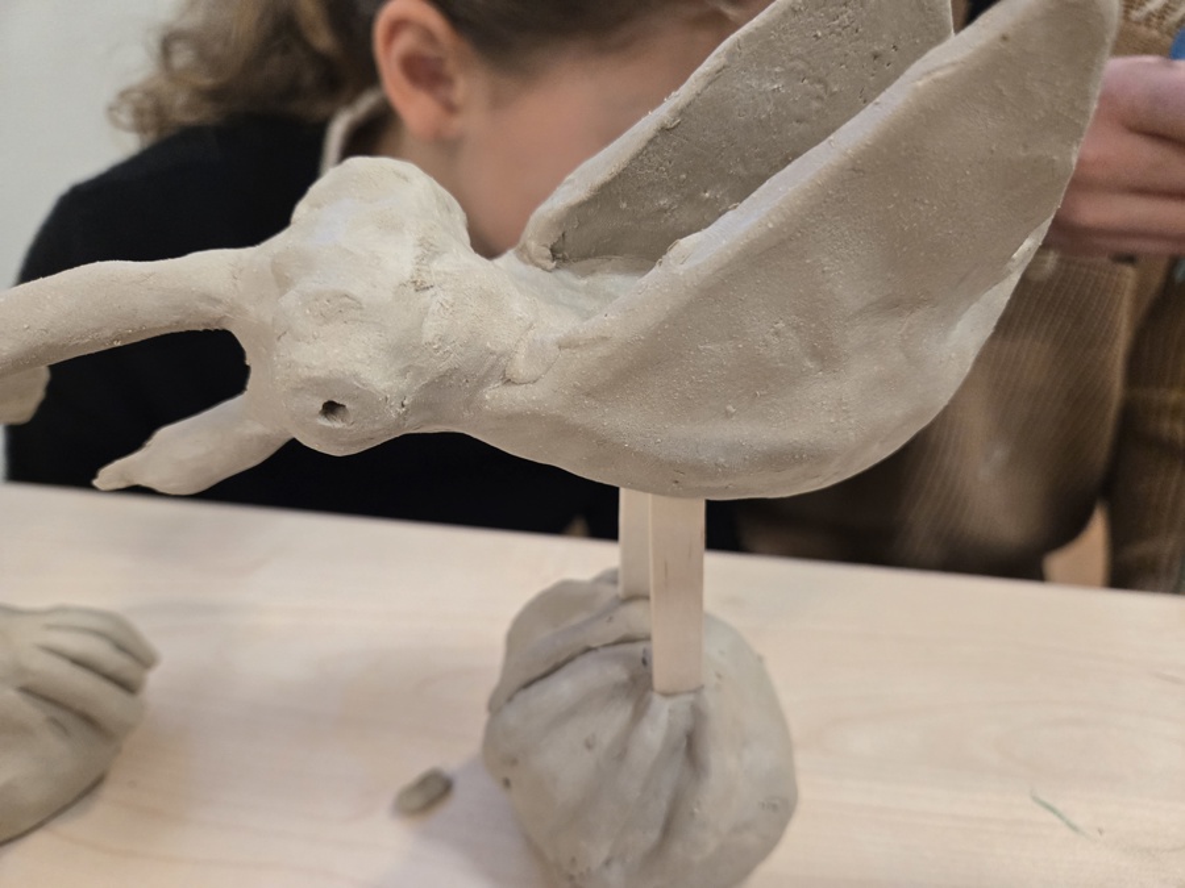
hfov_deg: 73.9
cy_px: 444
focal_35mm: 23
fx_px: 787
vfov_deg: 58.9
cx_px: 592
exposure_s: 1/100
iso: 500
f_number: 1.8
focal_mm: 5.4
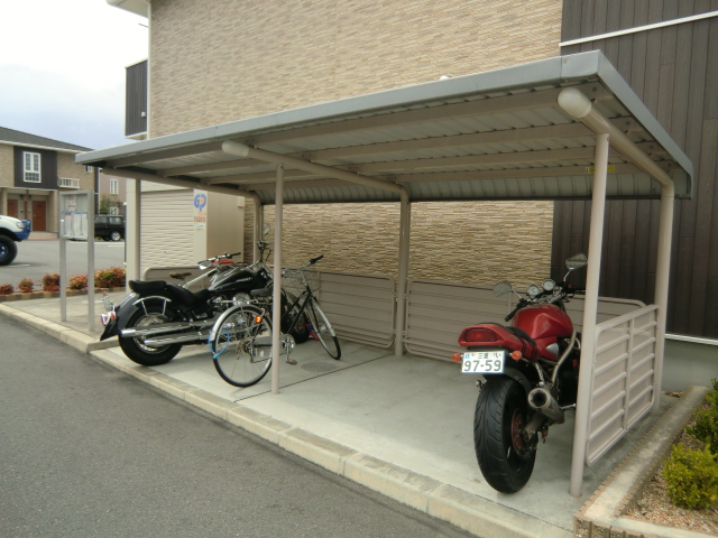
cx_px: 359
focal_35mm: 24
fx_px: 498
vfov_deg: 56.8
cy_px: 269
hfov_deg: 71.6
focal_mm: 4.3
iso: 64
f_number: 3.2
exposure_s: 1/500
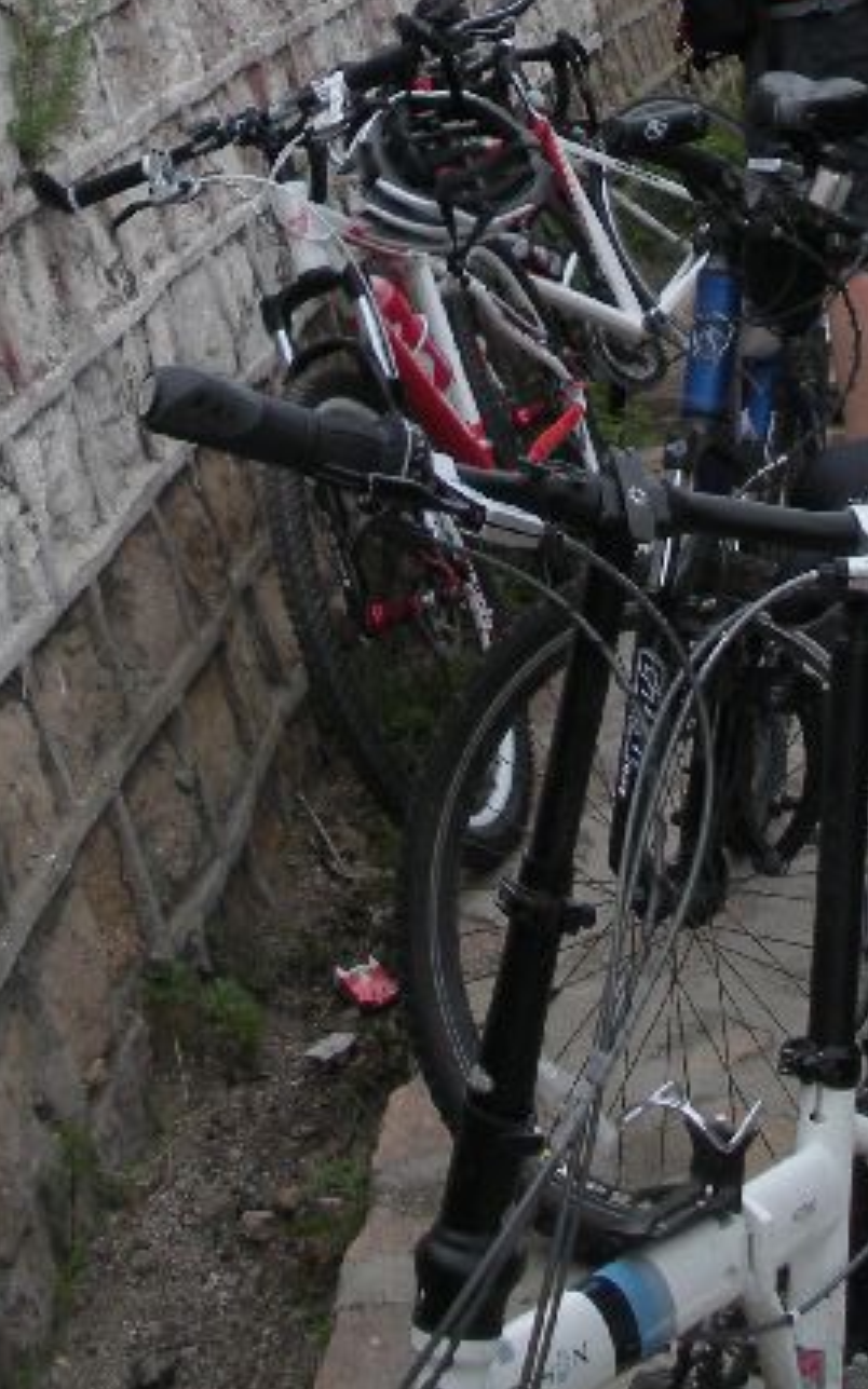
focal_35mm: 91
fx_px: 3445
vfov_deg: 21.6
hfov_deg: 14.4
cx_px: 486
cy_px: -136
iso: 64
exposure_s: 1/240
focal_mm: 6.3
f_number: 3.5
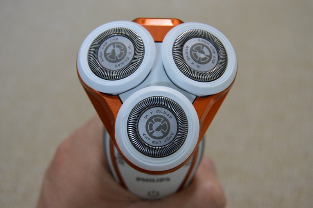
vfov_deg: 25.7
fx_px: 456
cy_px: 104
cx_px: 156
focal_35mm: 52
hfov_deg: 37.9
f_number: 4.5
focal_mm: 35
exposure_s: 1/60
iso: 720
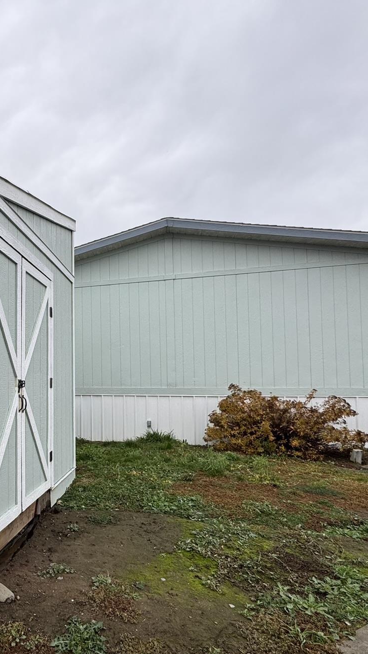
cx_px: 31
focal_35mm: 24
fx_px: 416
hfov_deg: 43.2
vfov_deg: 76.0
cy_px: 368
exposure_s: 1/199
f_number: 2.2
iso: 40
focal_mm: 2.22
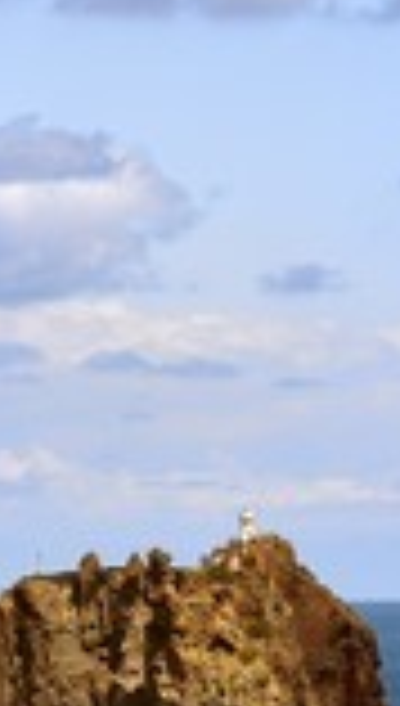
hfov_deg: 2.2
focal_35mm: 559
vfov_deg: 3.9
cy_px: 396
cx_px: 530
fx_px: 10479
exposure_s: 1/250
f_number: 16
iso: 200
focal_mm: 200
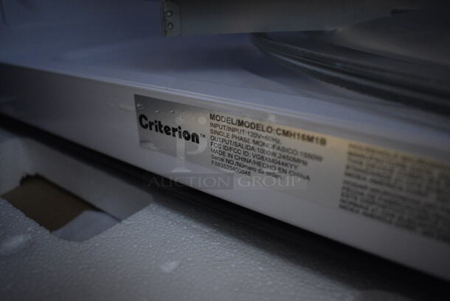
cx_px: 225
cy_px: 150
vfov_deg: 48.0
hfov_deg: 67.3
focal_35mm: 27
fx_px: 338
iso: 3200
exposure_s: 1/50
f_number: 3.5
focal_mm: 18
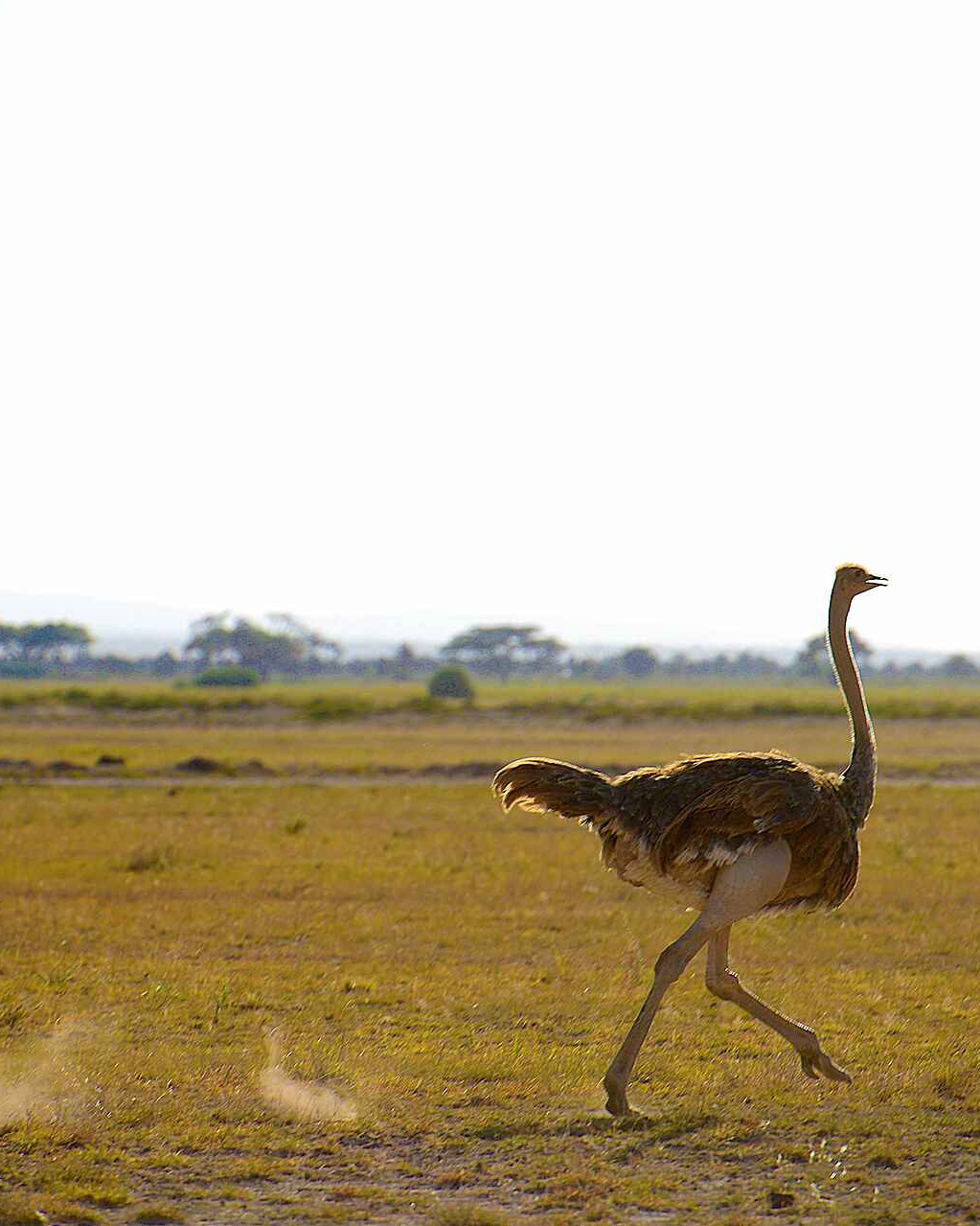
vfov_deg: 6.9
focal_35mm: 282
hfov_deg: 5.5
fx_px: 10225
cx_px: 433
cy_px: 613
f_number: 5.6
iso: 160
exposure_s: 1/2000
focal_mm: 200
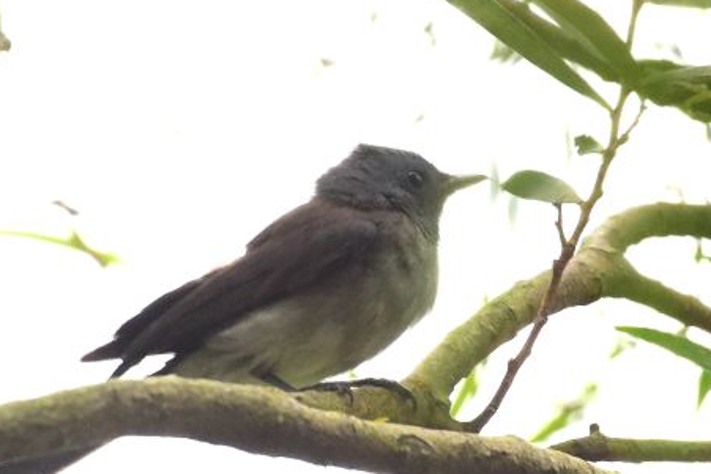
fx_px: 14026
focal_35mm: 710
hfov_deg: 2.9
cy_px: 328
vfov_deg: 1.9
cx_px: 361
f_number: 8
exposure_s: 1/400
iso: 2000
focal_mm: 500
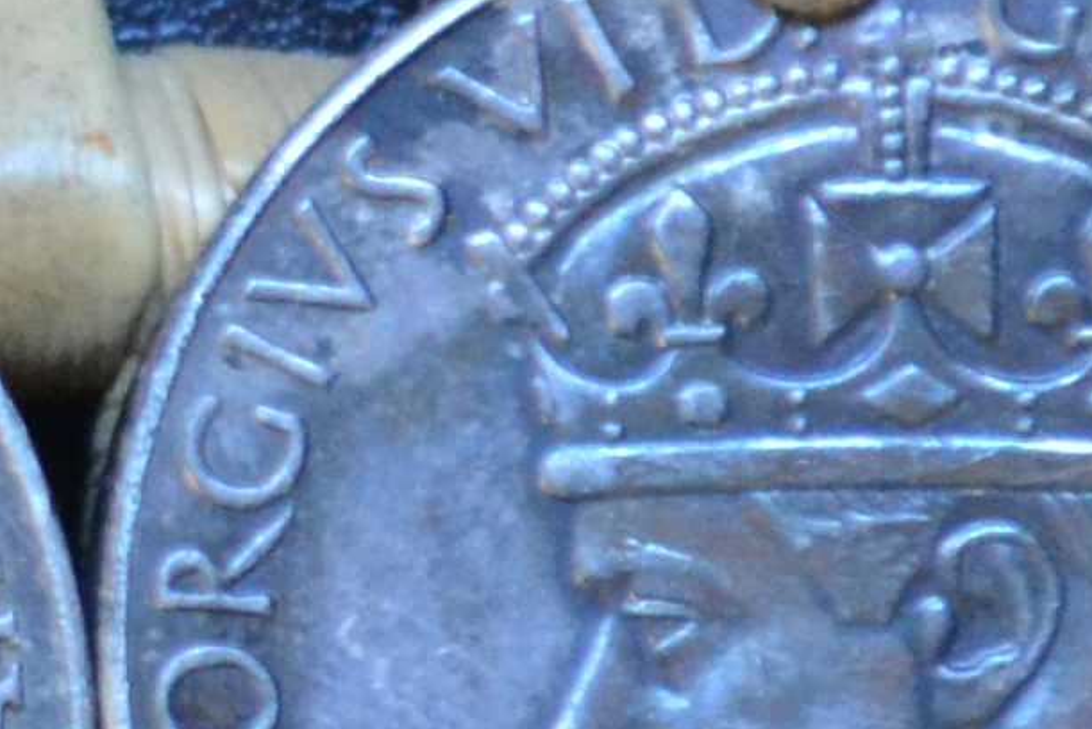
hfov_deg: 3.4
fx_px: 17844
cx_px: -2347
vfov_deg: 2.3
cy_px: -239
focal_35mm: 588
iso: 1600
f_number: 5.6
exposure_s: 1/15
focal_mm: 52
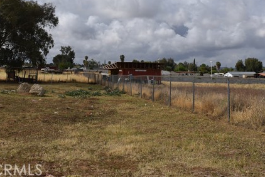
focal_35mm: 48
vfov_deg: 27.9
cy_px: 45
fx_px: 352
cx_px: 112
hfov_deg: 41.2
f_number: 10
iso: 100
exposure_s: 1/400
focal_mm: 21
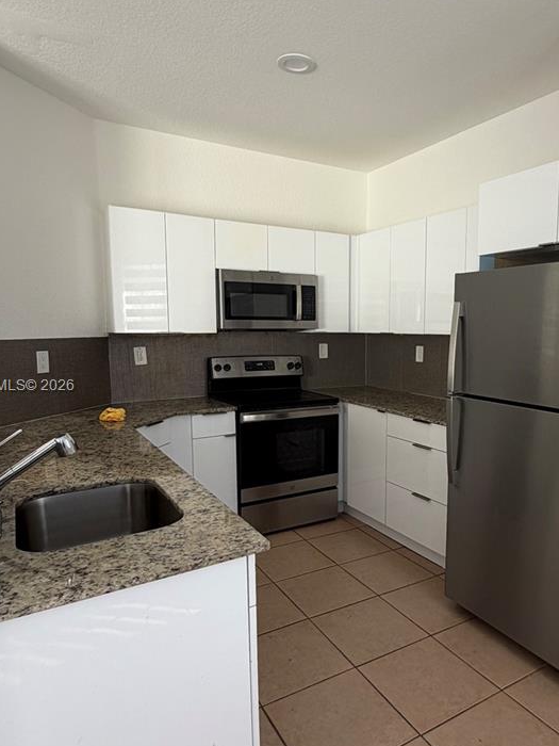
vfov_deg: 71.6
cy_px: 387
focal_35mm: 24
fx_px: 517
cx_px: 357
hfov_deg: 56.0
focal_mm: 2.22
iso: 50
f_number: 2.2
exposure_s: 1/121
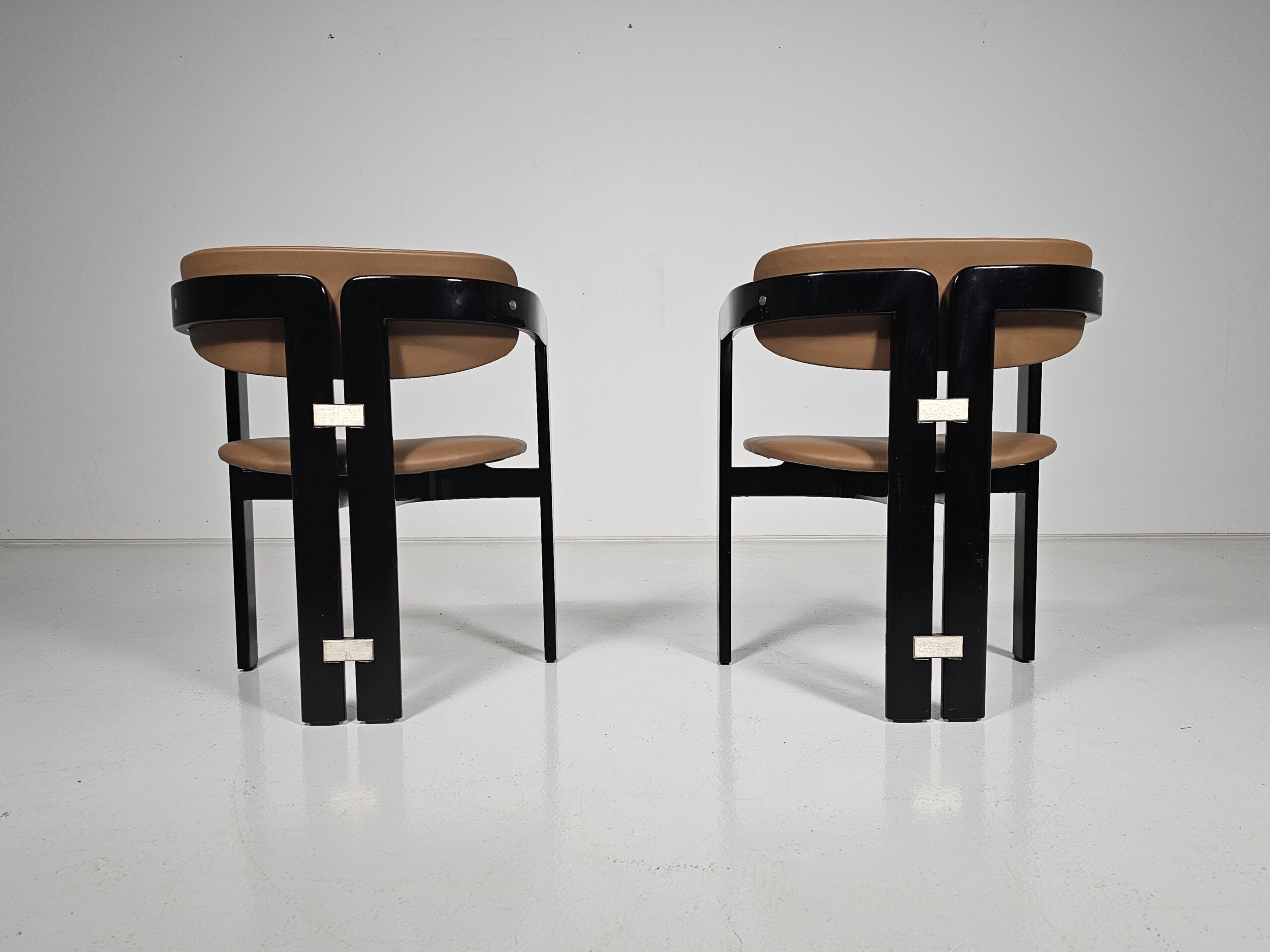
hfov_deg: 73.9
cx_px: 635
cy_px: 476
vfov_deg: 58.9
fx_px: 844
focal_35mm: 23
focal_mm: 6.3
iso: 500
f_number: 1.7
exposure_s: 1/143
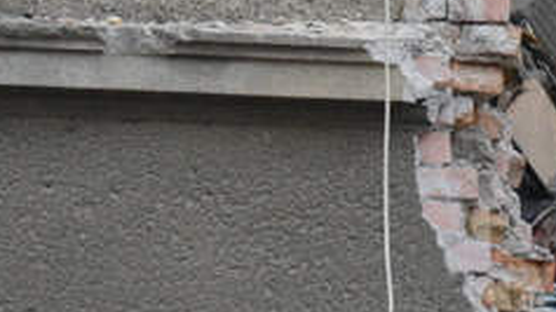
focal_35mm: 679
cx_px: 1173
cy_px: -327
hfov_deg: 3.2
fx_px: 10005
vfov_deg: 1.8
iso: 1600
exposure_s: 1/160
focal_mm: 150
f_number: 8
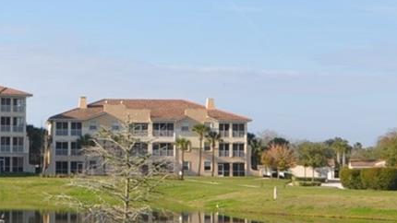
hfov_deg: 18.8
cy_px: 86
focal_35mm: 111
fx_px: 1168
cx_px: -4
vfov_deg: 10.9
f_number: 14
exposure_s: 1/200
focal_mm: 19
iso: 200
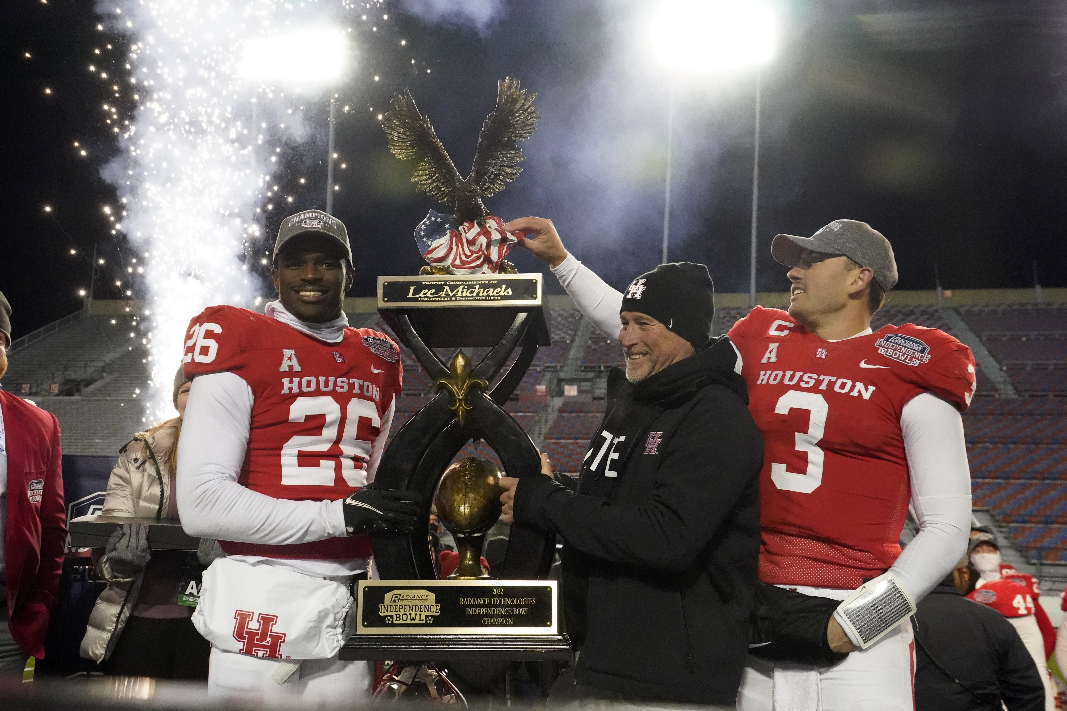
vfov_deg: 37.9
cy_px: 356
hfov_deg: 54.4
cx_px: 534
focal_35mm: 35
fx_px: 1037
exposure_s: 1/1000
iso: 16000
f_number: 6.3
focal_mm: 35
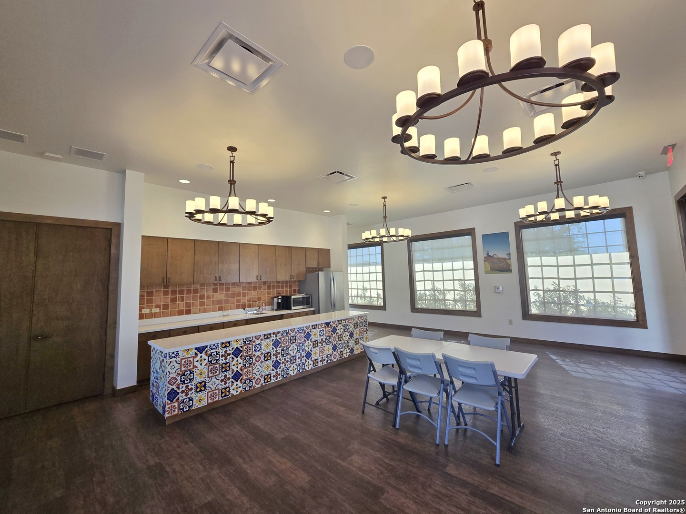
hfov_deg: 106.2
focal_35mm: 13
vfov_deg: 89.9
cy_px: 257
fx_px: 258
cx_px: 343
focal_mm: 2.2
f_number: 2.2
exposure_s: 1/133
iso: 50
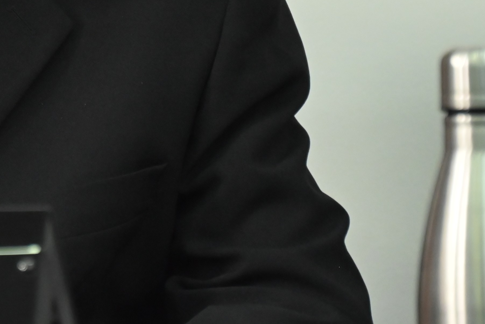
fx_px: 7194
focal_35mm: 534
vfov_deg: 2.6
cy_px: -119
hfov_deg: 3.9
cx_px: -99
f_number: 6.3
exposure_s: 1/160
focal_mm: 160
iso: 3200
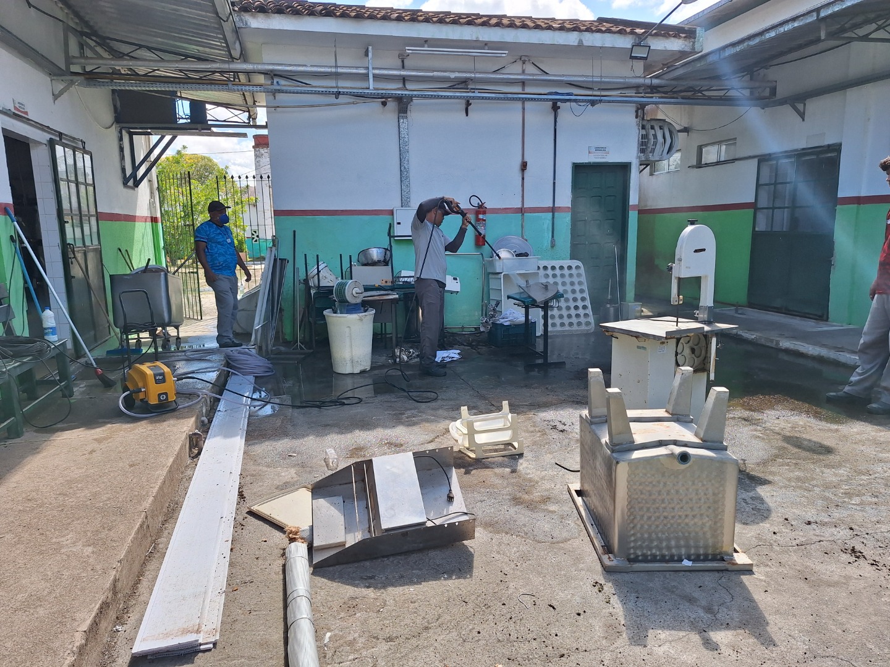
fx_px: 591
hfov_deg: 73.9
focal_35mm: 23
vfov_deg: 58.9
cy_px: 334
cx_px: 445
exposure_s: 1/1238
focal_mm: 5.54
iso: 40
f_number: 1.8
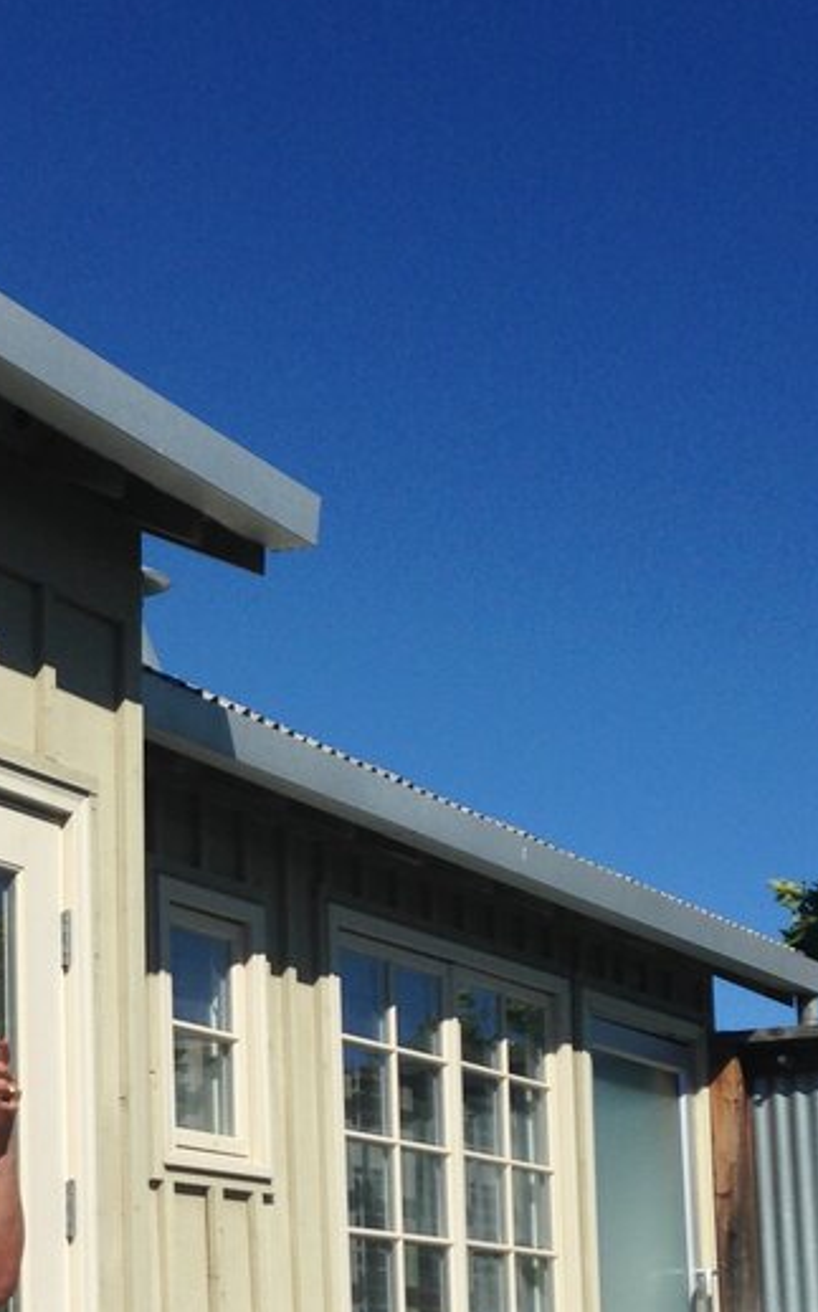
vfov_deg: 27.4
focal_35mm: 73
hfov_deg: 17.5
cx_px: 20
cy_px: 1125
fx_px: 2608
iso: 50
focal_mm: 4.12
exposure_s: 1/2857
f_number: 2.4
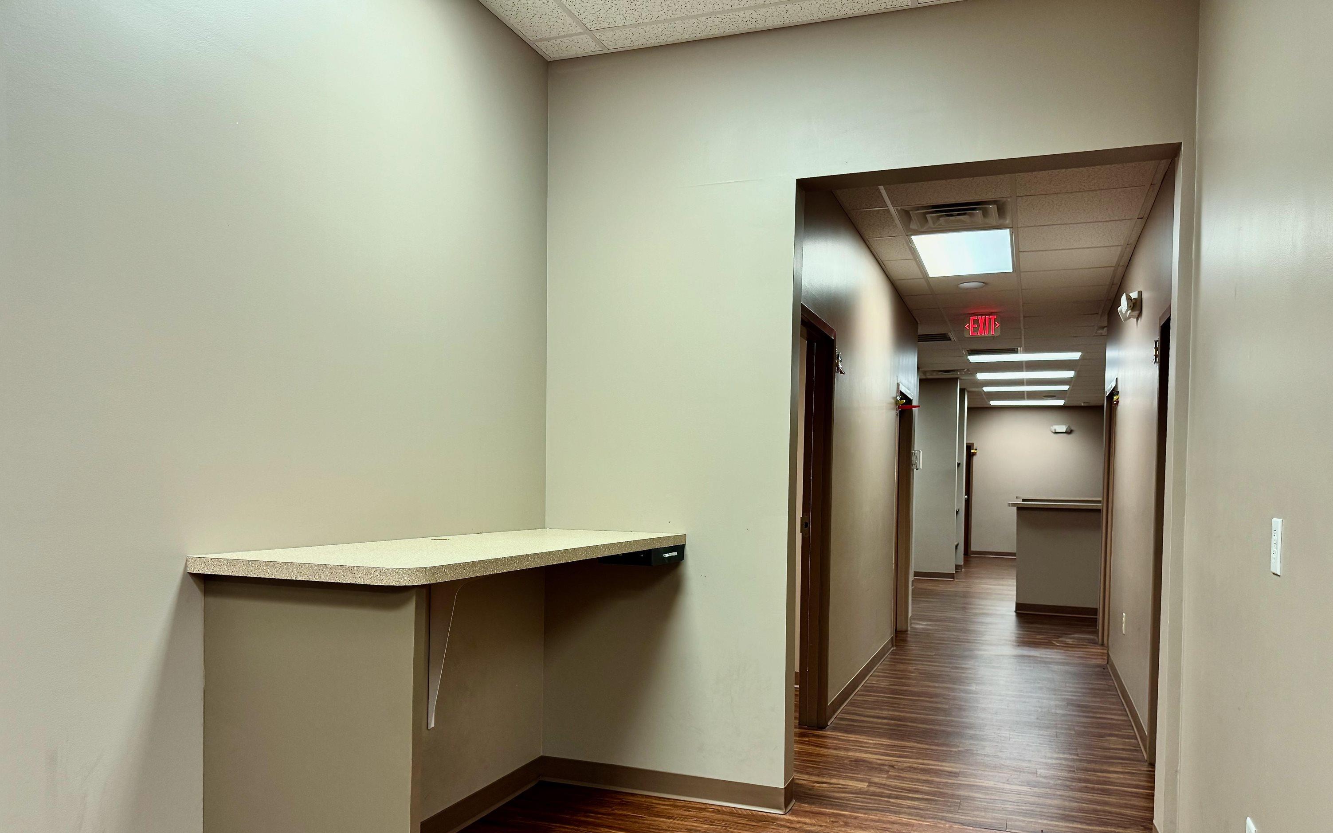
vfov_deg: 47.3
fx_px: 945
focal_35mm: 26
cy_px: 503
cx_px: 674
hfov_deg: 70.4
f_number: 1.78
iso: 160
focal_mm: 6.76
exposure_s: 1/120
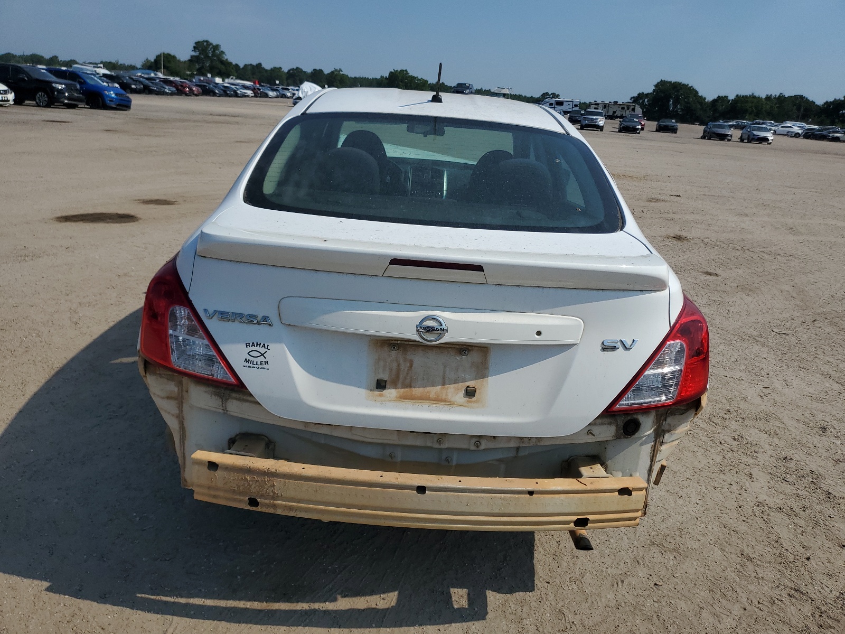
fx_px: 635
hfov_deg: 67.3
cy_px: 317
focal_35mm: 26
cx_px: 422
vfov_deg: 53.1
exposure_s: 1/10000
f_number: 1.5
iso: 50
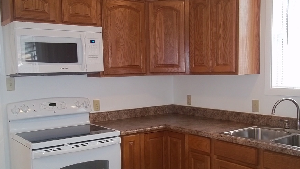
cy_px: 99
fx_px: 318
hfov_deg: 50.5
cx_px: 149
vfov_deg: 29.6
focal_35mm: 40
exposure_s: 1/30
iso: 160
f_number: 3.1
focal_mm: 6.5
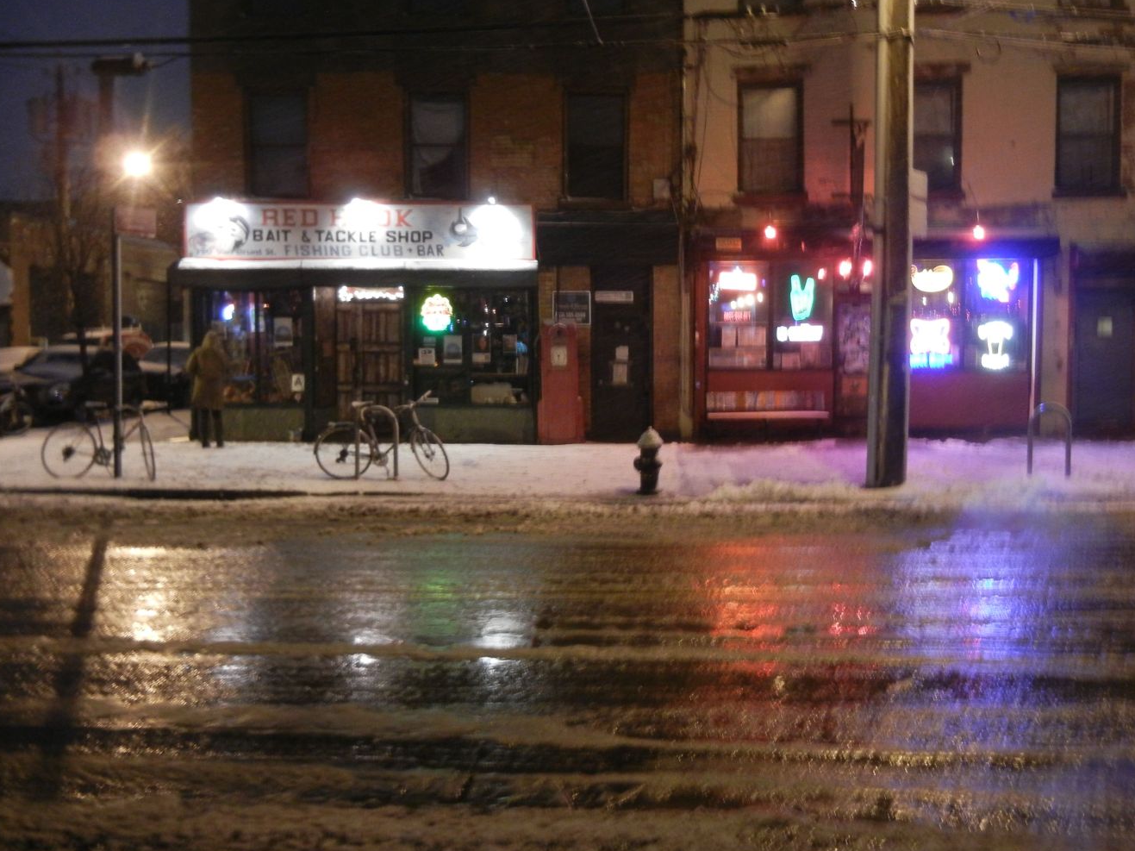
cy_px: 404
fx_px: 1147
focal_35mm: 35
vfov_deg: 40.7
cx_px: 614
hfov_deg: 52.6
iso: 400
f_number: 3.5
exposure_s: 1/3.7
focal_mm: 5.4
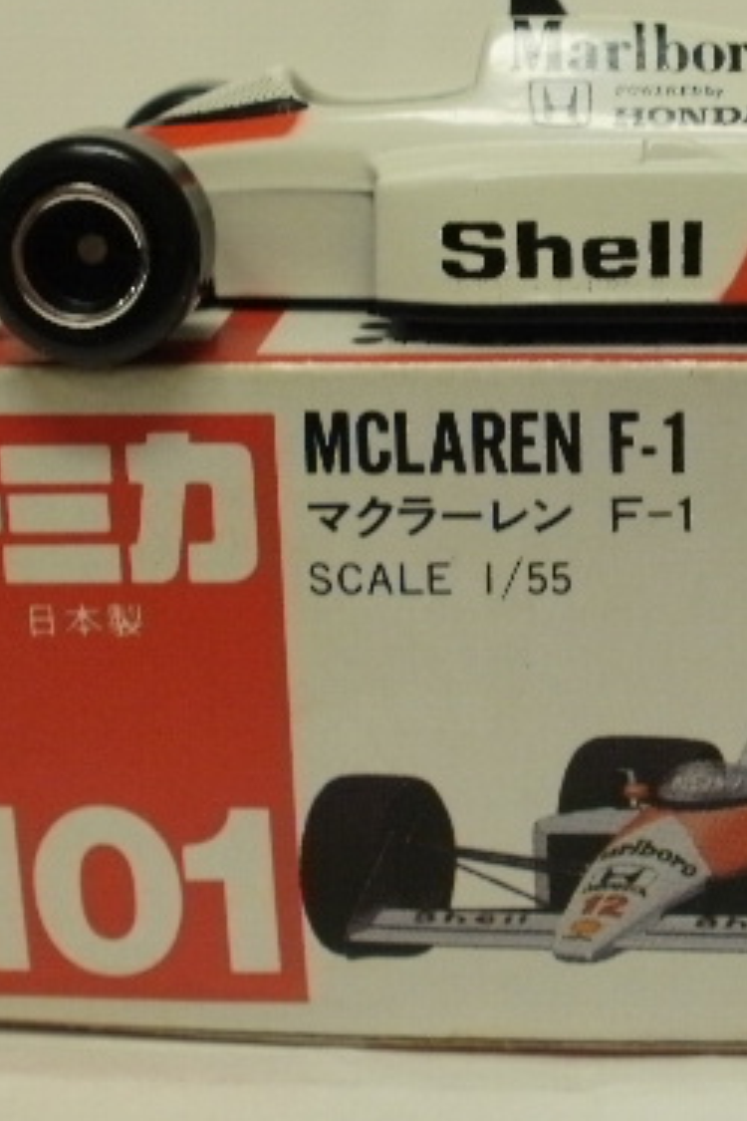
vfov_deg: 26.0
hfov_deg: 17.3
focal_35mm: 78
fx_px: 2428
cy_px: 460
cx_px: 610
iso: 125
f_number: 4
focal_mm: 7.7
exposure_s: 1/13
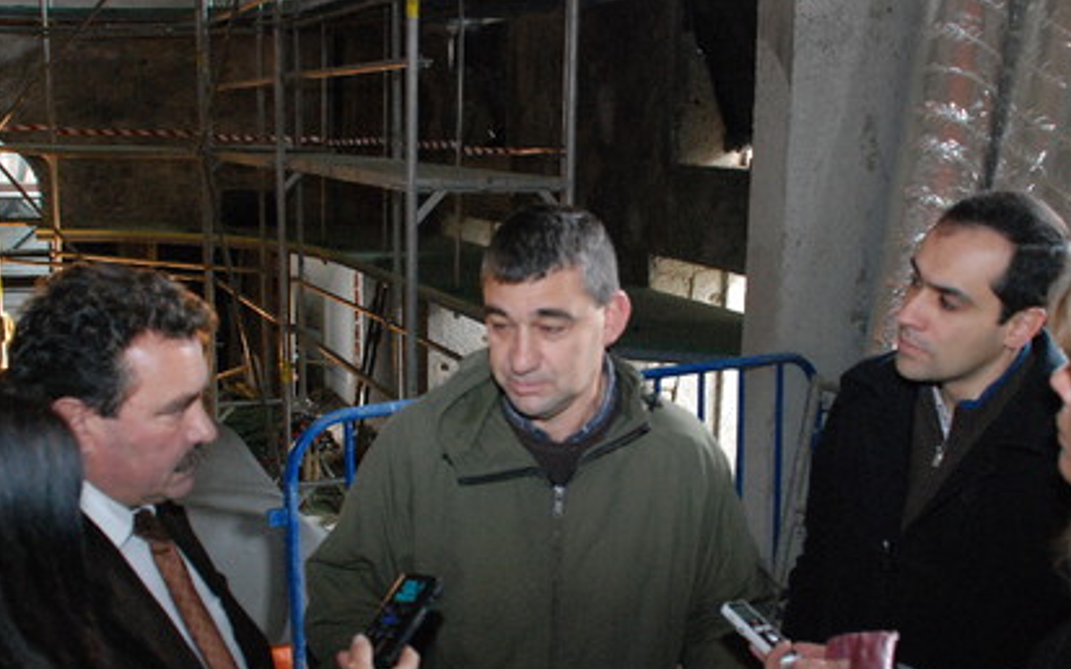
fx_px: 1255
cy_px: 377
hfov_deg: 46.2
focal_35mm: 43
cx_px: 573
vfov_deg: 29.8
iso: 1250
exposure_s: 1/60
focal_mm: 20
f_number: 3.8
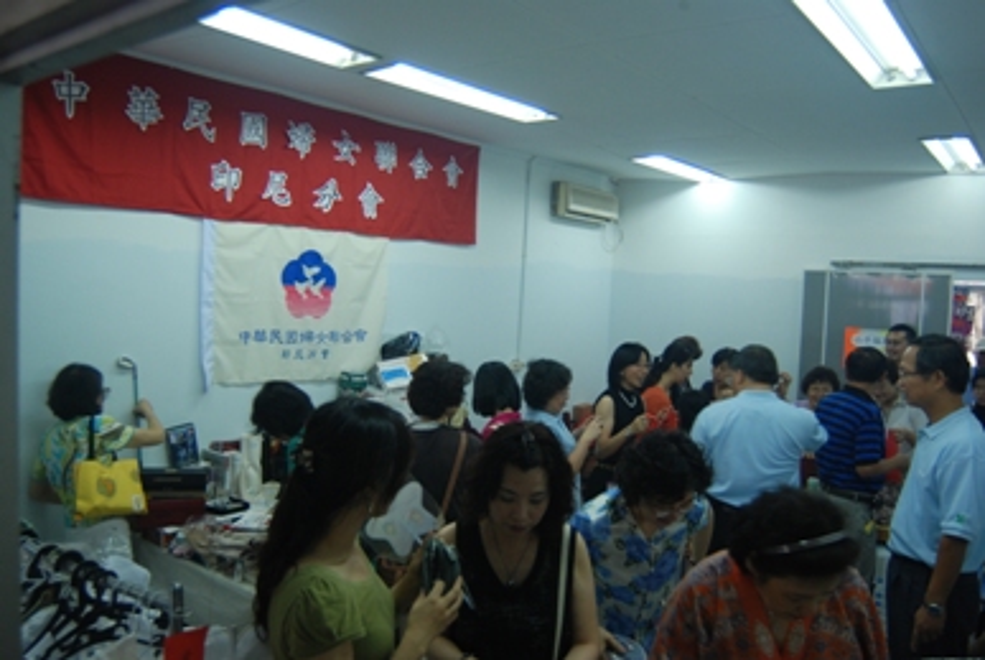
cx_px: 492
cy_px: 330
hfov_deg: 67.3
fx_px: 740
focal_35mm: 27
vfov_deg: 48.0
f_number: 3.5
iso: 400
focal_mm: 18
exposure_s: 1/50
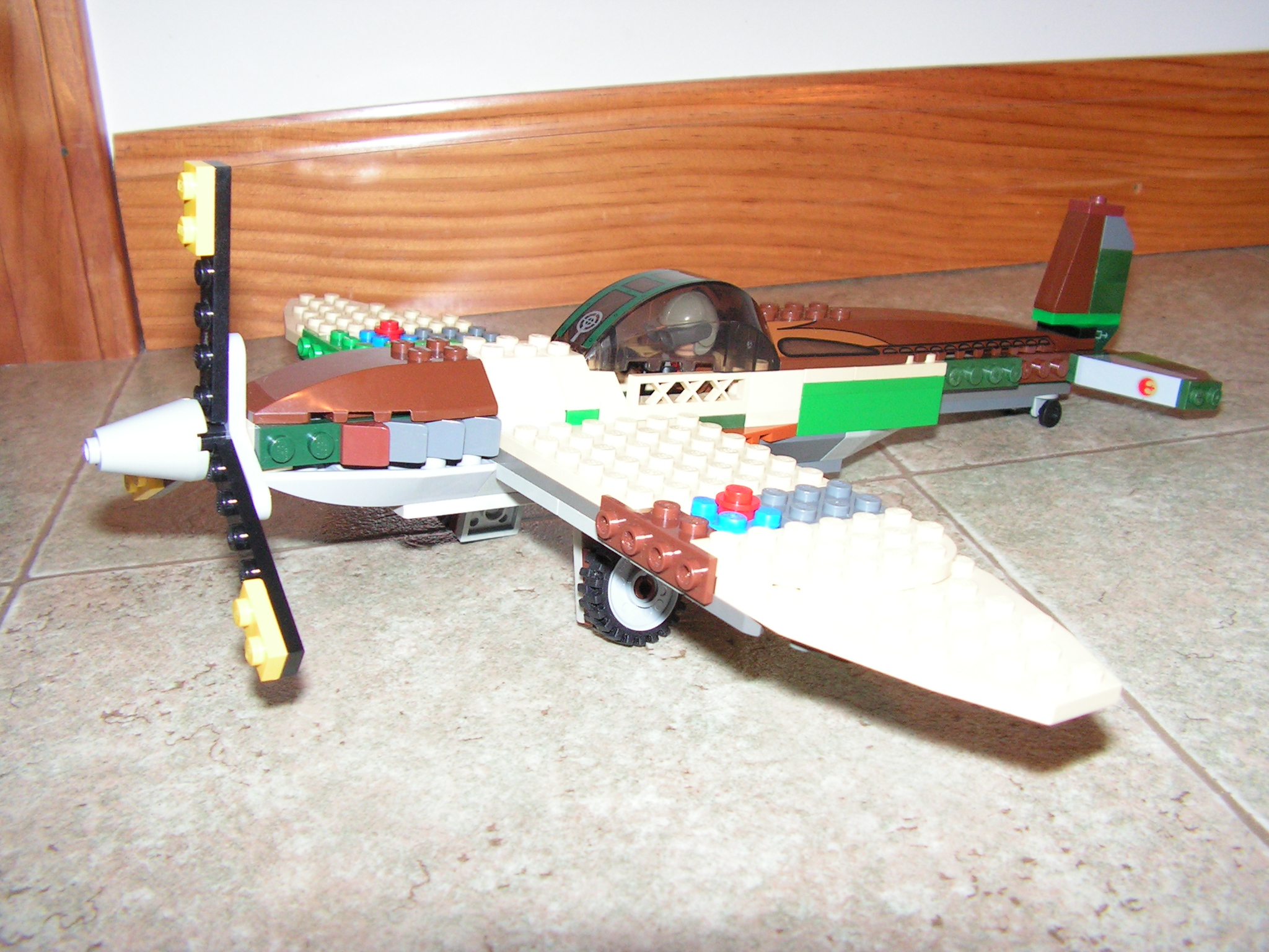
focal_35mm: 36
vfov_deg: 39.7
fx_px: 1320
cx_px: 634
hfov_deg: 51.4
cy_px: 476
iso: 200
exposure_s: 1/40
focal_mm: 6
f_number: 3.2
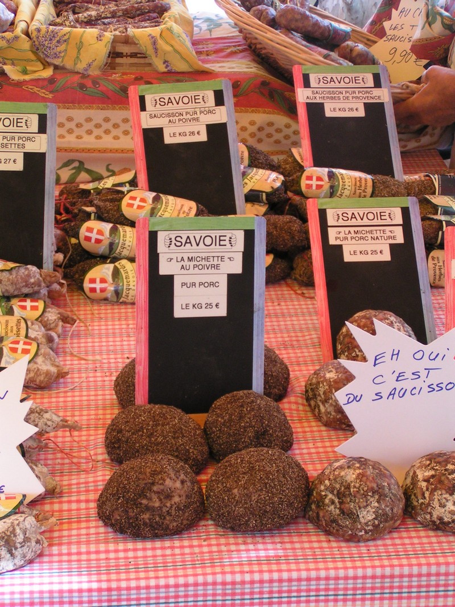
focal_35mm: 72
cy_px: 304
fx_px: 1262
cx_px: 228
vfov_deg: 27.0
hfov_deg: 20.4
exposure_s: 1/80
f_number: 3.2
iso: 125
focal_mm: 11
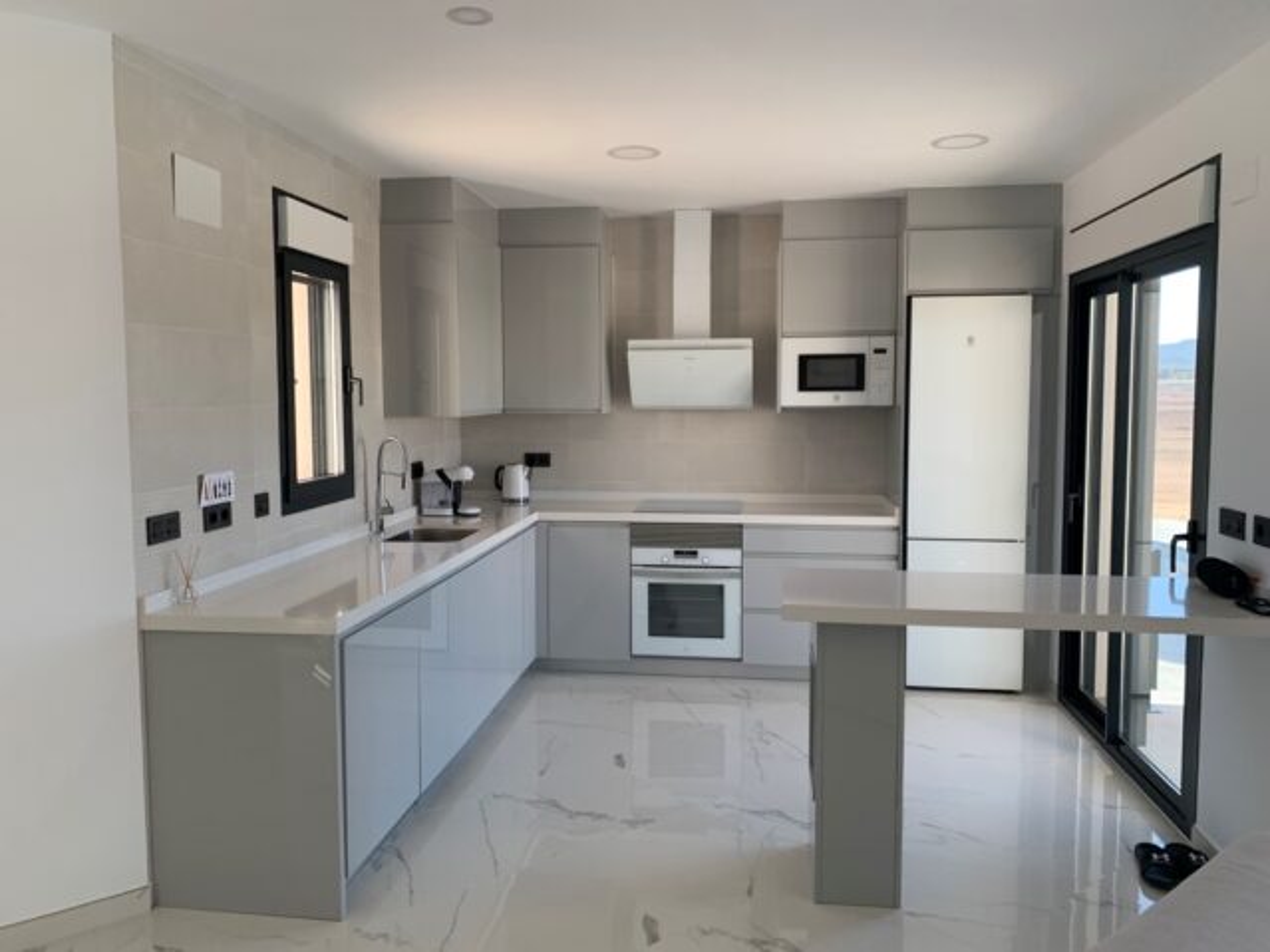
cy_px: 476
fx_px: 954
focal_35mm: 26
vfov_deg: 53.0
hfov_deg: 67.3
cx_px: 635
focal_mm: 4.25
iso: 25
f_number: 1.8
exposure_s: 1/122
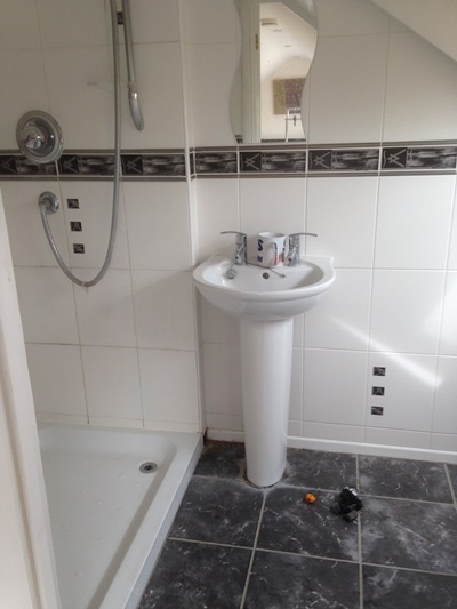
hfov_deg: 43.0
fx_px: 581
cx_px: 228
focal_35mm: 33
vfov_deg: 55.3
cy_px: 304
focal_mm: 4.12
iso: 50
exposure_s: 1/40
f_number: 2.4
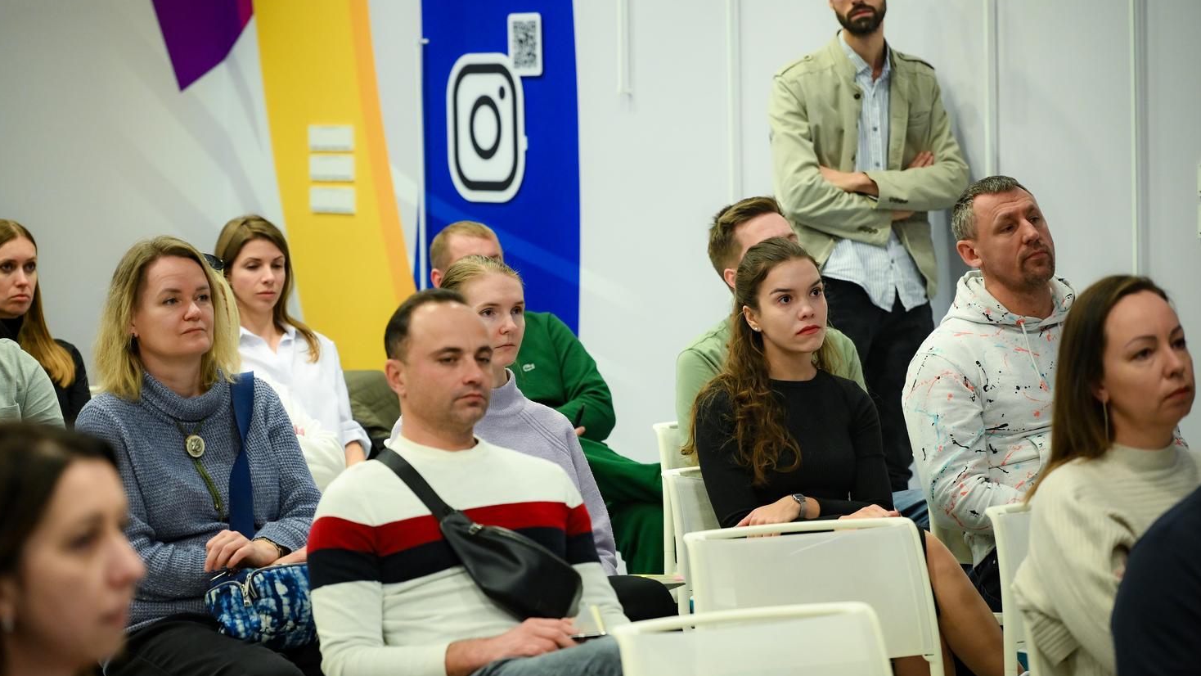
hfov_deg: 15.7
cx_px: 555
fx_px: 4363
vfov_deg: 8.9
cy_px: 312
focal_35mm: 137
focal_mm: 120
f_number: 4
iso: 2000
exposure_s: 1/100
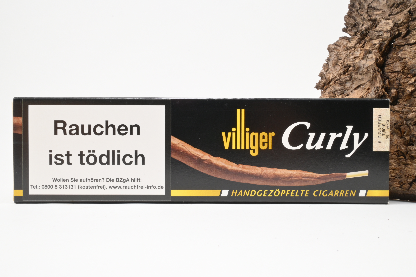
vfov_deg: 39.1
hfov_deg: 56.1
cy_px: 138
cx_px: 208
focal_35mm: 34
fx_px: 390
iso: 640
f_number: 22
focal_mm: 22.5
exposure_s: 1/15
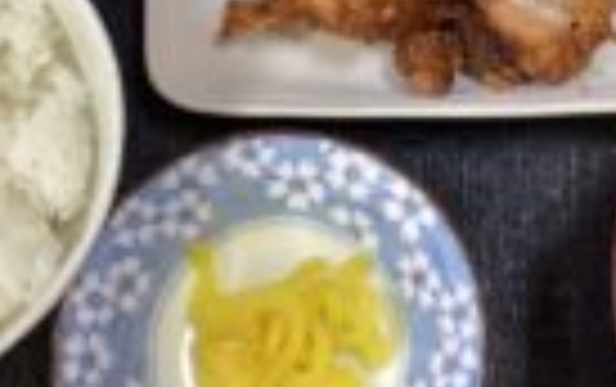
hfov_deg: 22.8
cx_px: 443
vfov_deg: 14.2
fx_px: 1513
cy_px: -43
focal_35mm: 90
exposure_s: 1/60
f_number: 2.4
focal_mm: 3.3
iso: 160
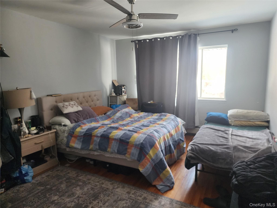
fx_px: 184
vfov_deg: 58.9
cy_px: 104
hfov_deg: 73.9
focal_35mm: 23
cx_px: 138
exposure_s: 1/120
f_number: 1.8
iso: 500
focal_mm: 6.4
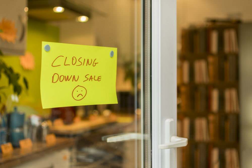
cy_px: 84
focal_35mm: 52
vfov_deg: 25.8
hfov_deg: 37.8
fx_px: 368
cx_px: 126
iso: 100
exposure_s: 1/40
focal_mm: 35
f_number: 2.2
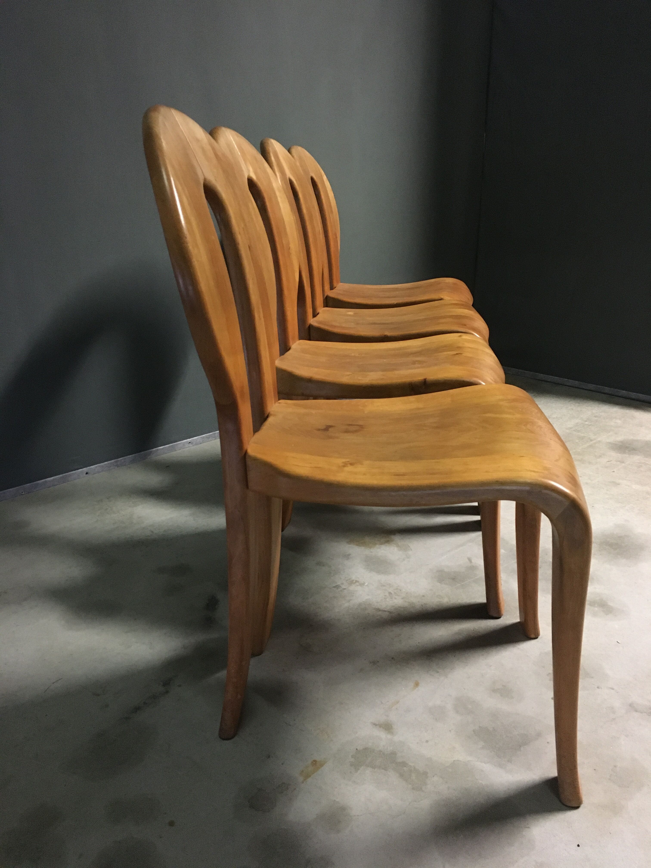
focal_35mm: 29
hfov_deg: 48.2
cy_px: 434
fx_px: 727
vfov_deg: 61.7
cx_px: 326
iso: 400
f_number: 2.2
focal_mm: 4.15
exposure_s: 1/17
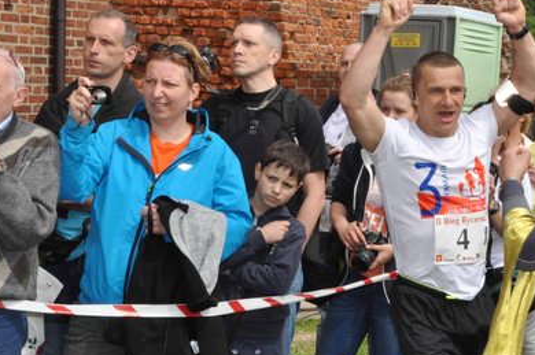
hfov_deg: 18.4
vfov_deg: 12.4
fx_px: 1633
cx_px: 438
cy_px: 166
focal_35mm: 110
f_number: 29
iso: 640
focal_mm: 44
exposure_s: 1/200
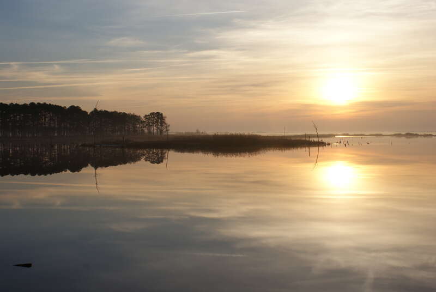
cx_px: 218
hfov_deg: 43.5
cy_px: 146
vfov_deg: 30.0
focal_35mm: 45
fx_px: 546
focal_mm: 30
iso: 100
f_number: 13
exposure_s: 1/125
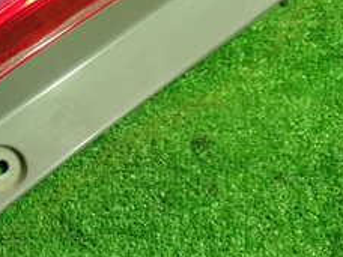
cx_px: 56
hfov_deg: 24.2
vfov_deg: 18.5
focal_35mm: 79
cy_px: 47
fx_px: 783
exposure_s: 1/30
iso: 320
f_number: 2.3
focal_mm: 5.4
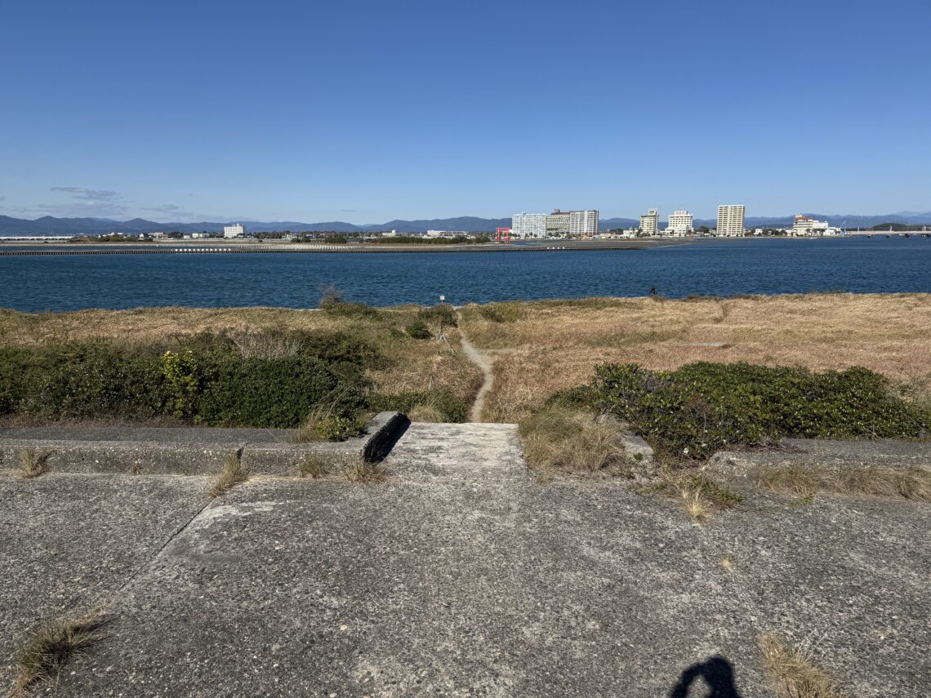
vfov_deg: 56.8
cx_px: 466
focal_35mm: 24
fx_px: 645
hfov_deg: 71.6
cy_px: 349
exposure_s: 1/7092
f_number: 1.78
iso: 80
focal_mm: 6.76
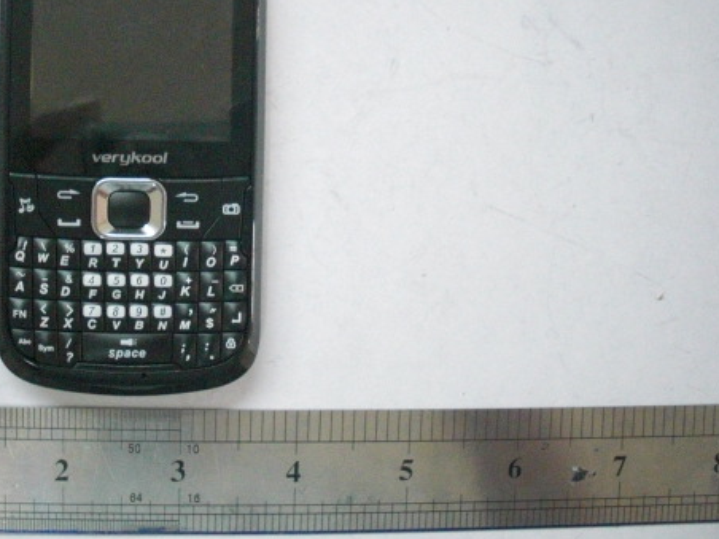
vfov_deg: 28.5
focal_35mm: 51
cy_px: 215
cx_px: 229
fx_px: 1059
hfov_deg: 37.0
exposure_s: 1/80
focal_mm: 6.3
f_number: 2.8
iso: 800
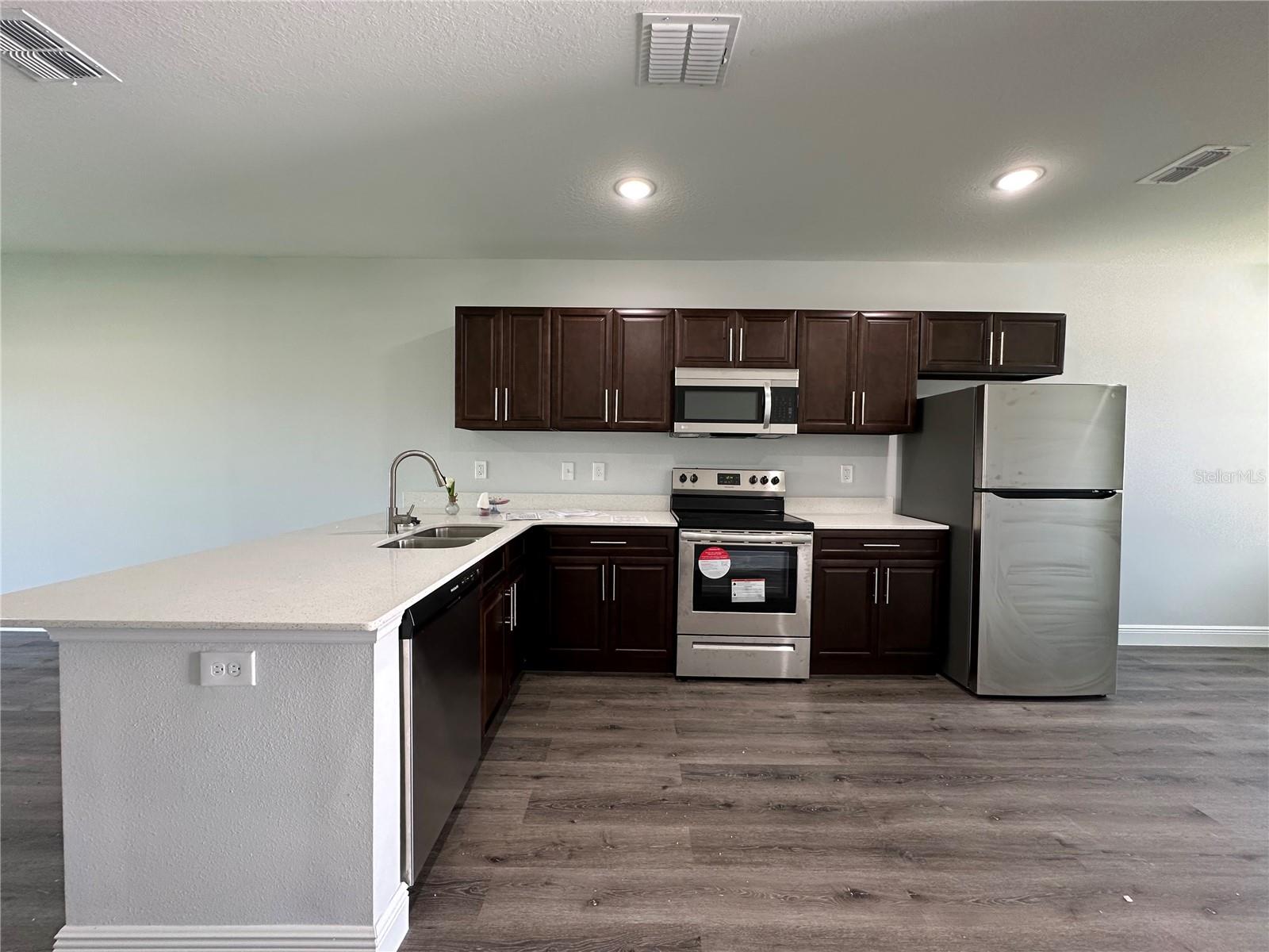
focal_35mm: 14
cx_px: 634
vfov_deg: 85.7
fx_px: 513
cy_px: 476
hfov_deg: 102.1
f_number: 2.2
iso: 160
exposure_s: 1/60
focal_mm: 2.22
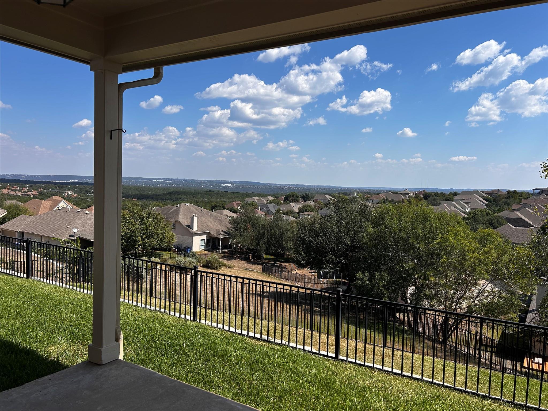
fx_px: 412
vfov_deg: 53.1
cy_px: 206
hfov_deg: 67.3
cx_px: 274
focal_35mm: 26
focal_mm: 5.7
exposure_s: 1/4831
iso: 50
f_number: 1.5
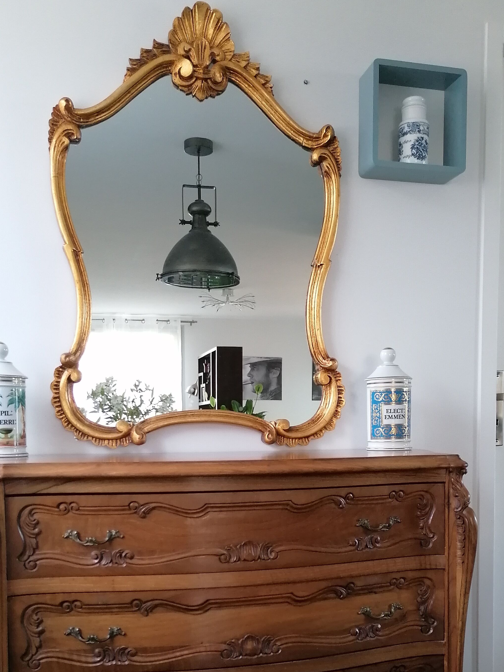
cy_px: 468
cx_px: 269
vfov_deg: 45.8
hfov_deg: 35.9
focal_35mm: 40
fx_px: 777
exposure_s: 1/33.3
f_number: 1.8
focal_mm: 4.75
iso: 250
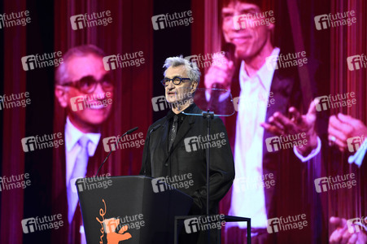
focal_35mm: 200
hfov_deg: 10.3
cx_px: 184
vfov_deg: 6.9
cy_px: 122
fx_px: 2037
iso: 2500
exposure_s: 1/320
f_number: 3.5
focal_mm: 200
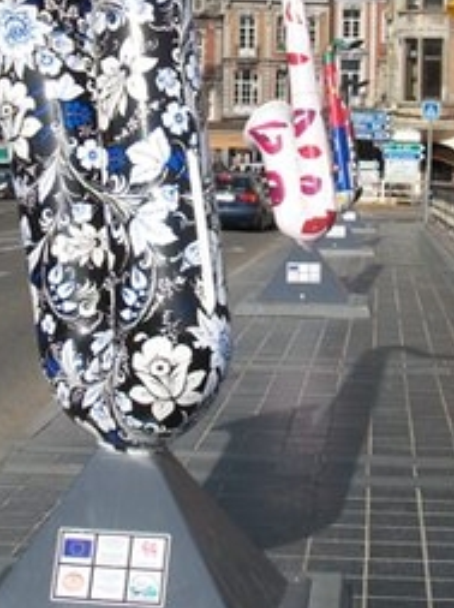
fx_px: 1332
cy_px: 130
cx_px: 192
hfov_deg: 19.3
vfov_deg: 25.3
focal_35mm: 76
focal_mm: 5.7
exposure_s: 1/250
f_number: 8.8
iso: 80
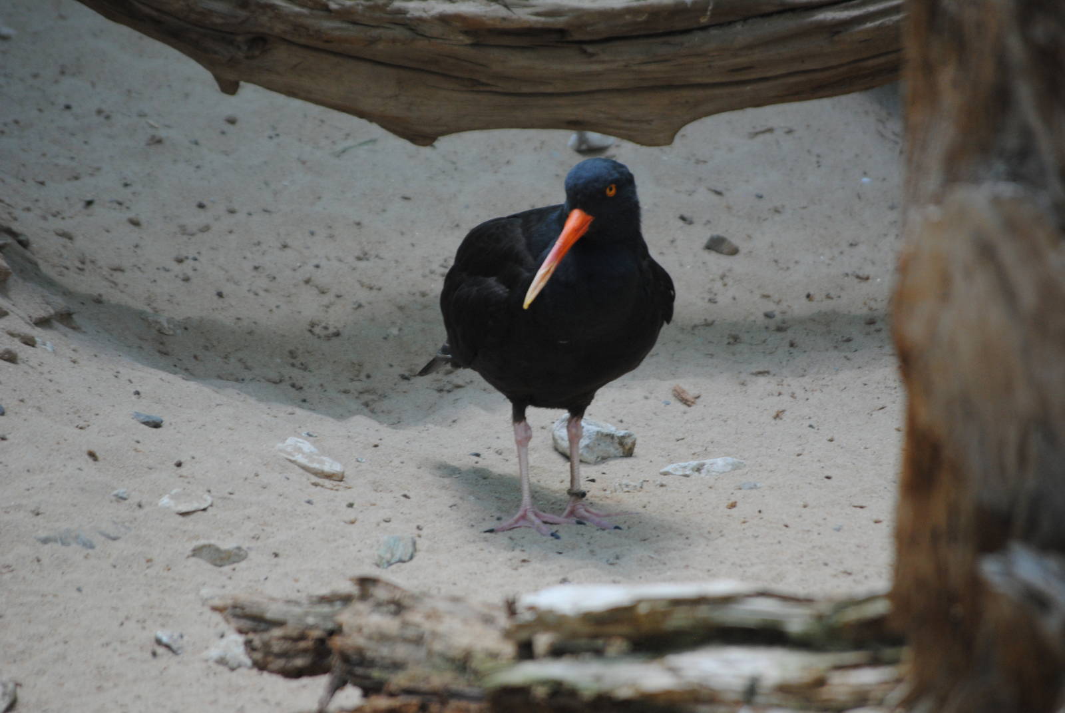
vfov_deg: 4.6
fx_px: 8885
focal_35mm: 300
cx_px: 532
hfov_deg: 6.9
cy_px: 356
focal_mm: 200
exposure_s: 1/250
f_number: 5.6
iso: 400
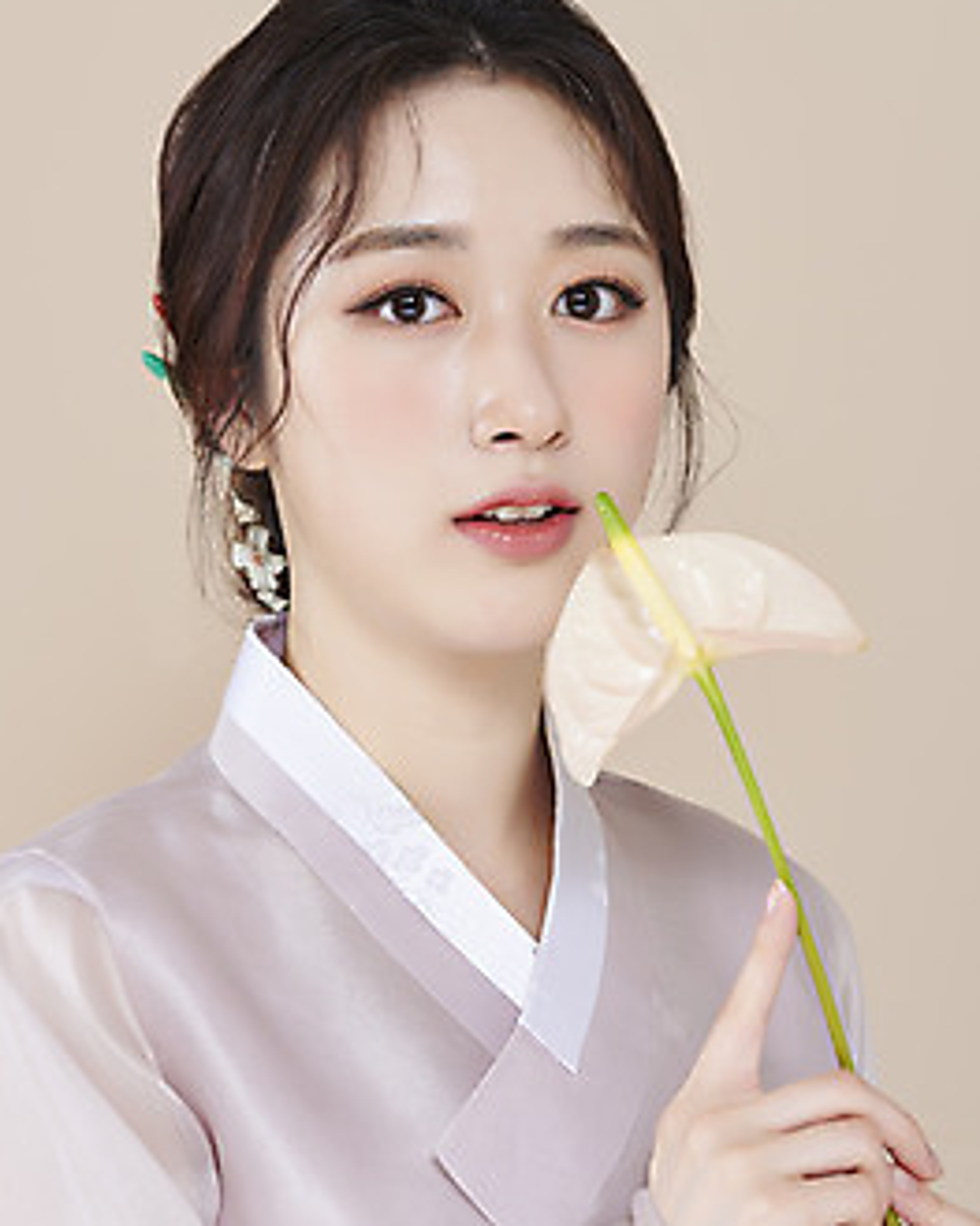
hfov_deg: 12.8
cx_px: 490
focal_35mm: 120
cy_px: 548
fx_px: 4353
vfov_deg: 16.0
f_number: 11
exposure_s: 1/125
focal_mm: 105
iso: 64
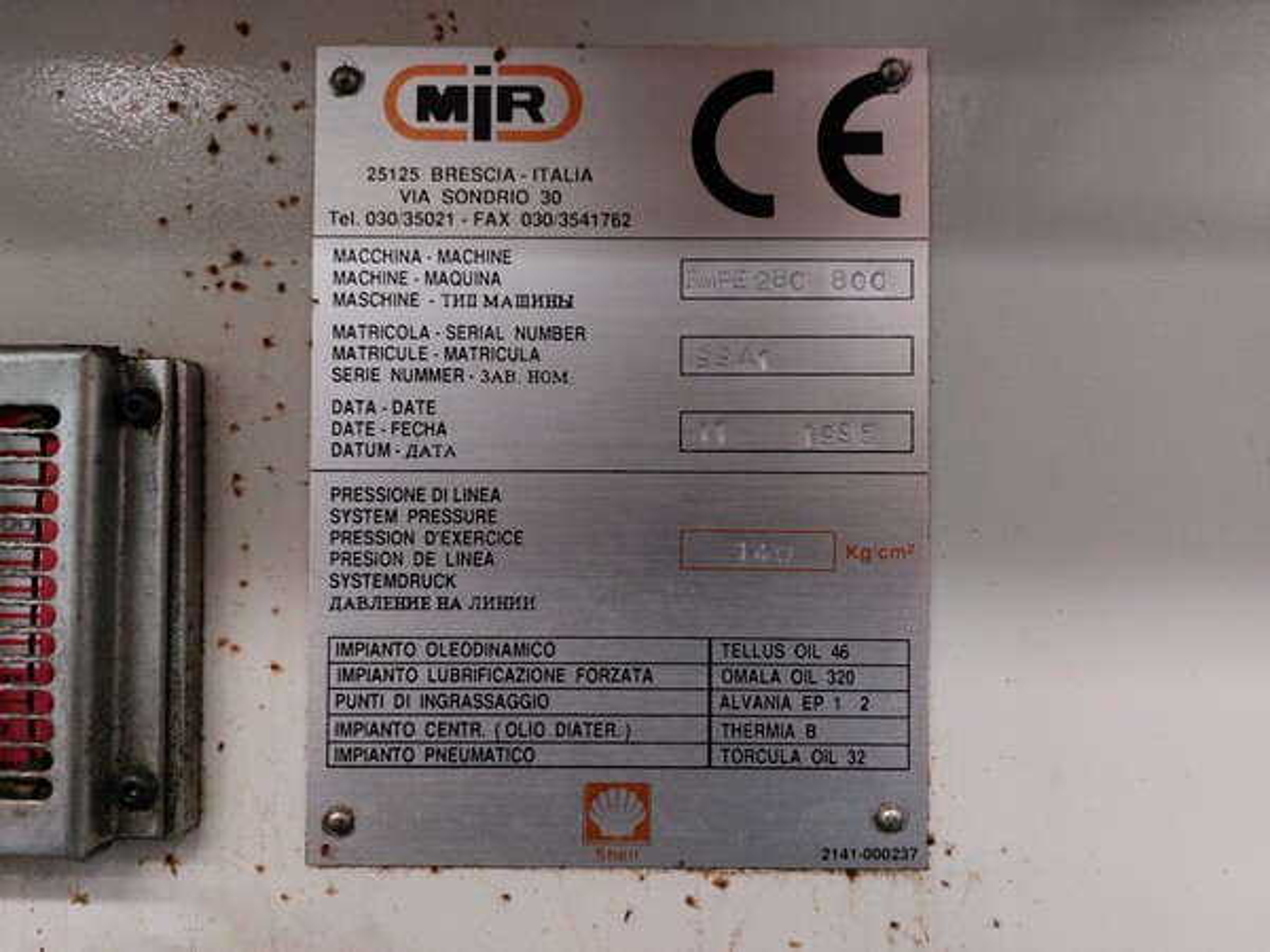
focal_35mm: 24
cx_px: 635
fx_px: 881
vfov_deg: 56.8
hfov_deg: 71.6
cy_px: 476
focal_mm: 5.23
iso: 640
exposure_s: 1/25
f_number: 1.8
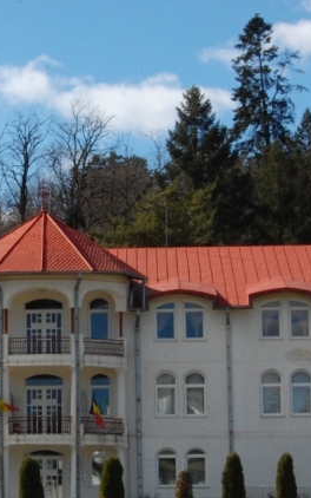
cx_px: 60
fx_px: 1491
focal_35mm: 110
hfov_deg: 11.9
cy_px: 294
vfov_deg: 18.9
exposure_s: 1/160
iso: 400
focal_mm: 38
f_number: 20
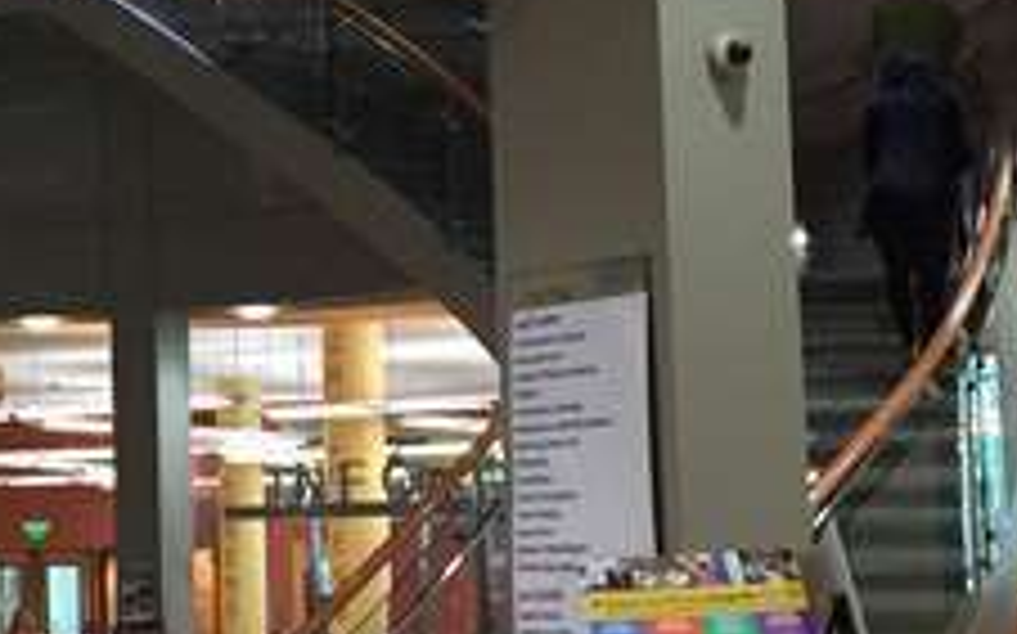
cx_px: -99
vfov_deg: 12.0
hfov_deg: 18.4
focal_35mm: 109
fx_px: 3020
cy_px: 202
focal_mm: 4.15
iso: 160
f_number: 2.2
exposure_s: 1/30
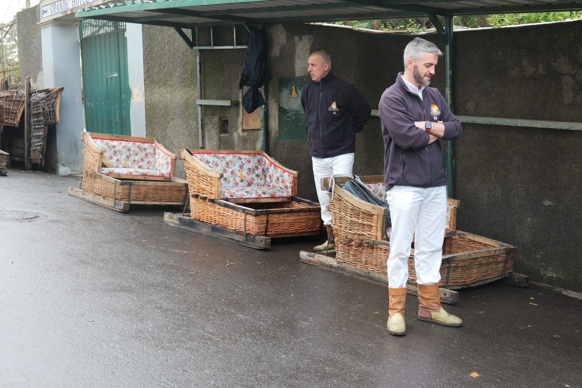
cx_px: 291
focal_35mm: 49
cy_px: 194
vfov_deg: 27.5
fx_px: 792
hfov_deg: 40.3
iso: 200
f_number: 5.3
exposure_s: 1/60
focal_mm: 49
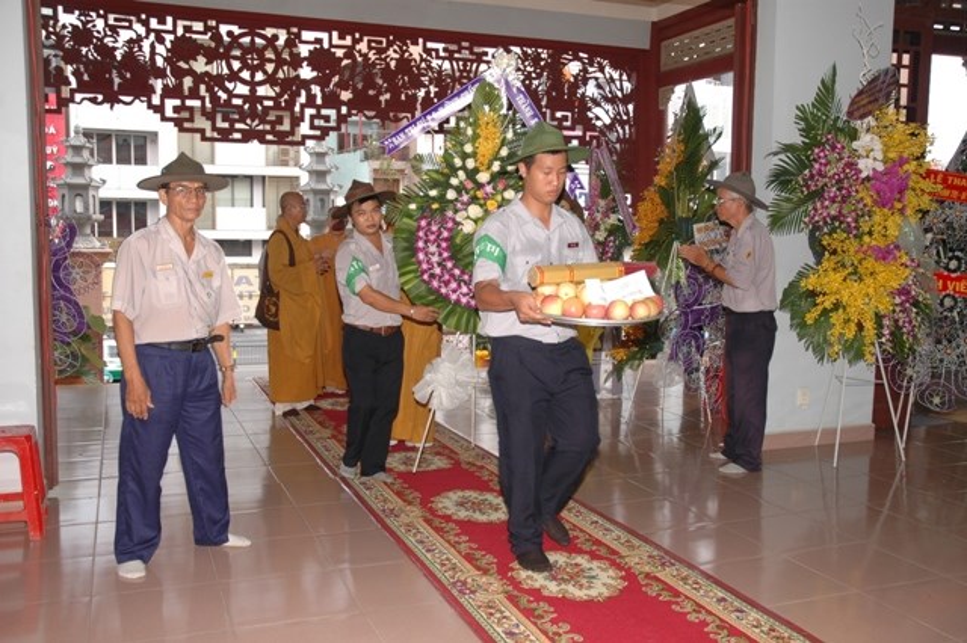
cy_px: 322
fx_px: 966
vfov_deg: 36.8
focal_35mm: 36
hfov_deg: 53.2
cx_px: 484
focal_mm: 24
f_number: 4
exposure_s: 1/60
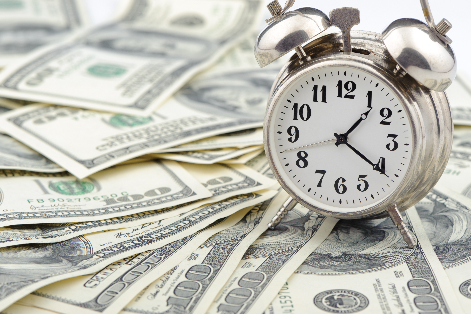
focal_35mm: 105
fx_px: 1373
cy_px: 157
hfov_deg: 19.5
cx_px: 236
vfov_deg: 13.0
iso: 200
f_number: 16
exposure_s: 1/200
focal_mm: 105
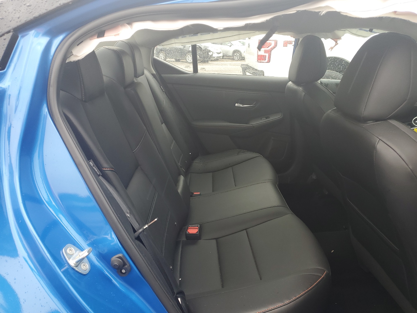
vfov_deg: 53.1
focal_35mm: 26
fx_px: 313
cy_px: 156
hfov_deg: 67.3
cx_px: 208
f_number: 1.5
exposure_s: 1/137
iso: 50
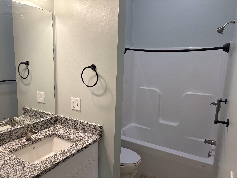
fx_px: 178
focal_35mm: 26
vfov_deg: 53.1
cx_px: 118
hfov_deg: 67.3
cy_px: 89
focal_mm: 5.96
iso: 125
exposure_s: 1/120
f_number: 1.6
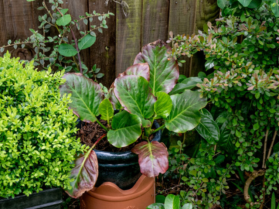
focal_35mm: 59
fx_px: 475
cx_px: 137
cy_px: 103
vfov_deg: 24.8
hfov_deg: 32.7
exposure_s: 1/250
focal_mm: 29
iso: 250
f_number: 4.5
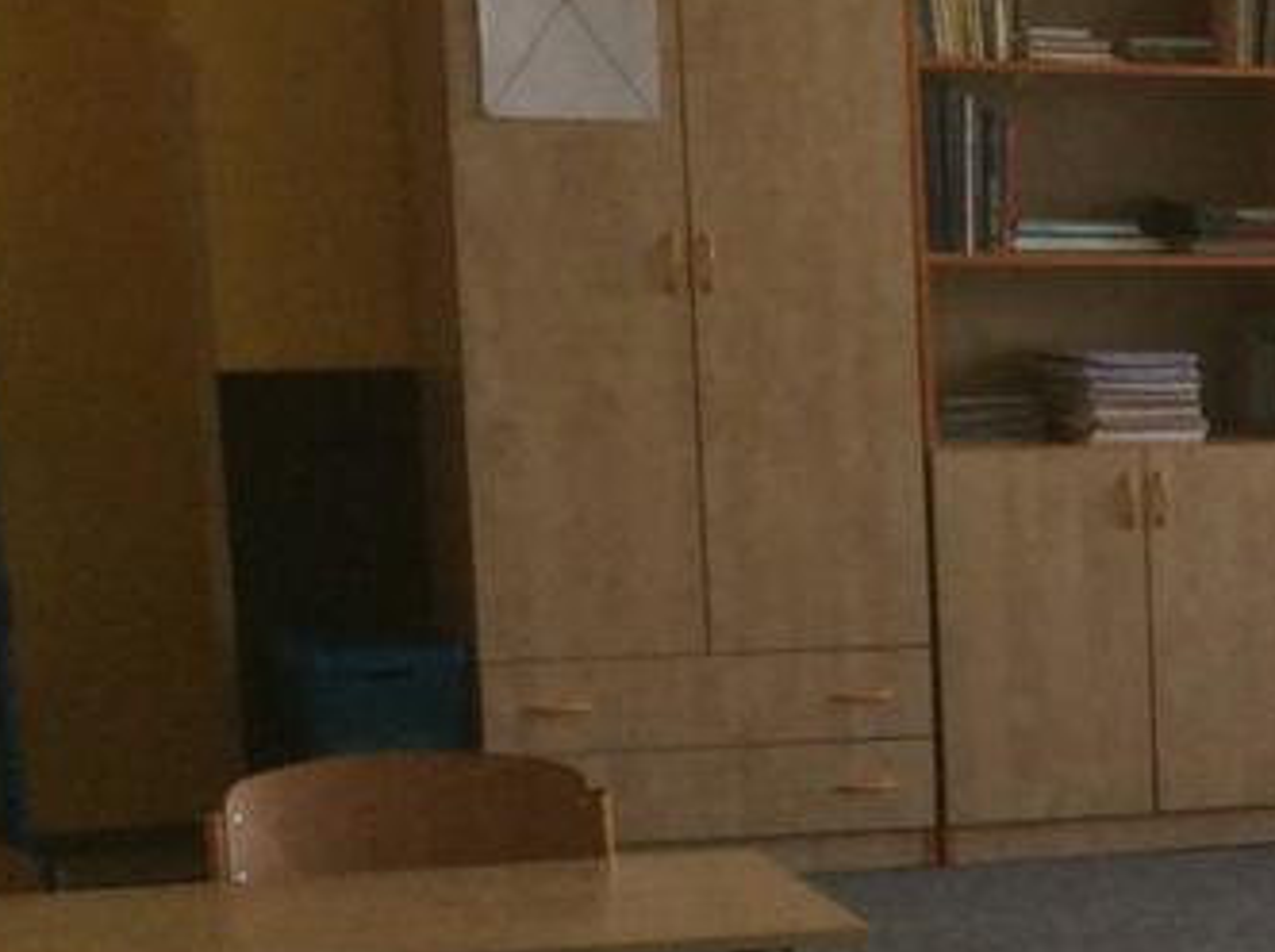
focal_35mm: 129
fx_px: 4745
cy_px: 1069
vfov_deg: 11.3
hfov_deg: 13.3
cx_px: 2515
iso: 32
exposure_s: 1/166
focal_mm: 3.3
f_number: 2.4
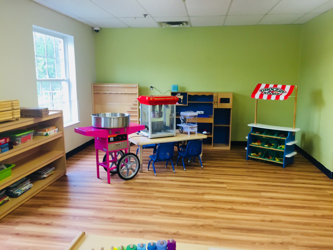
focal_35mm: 29
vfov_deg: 48.2
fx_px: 279
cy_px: 125
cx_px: 166
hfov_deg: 61.7
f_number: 2.2
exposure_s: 1/30
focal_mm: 4.15
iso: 64
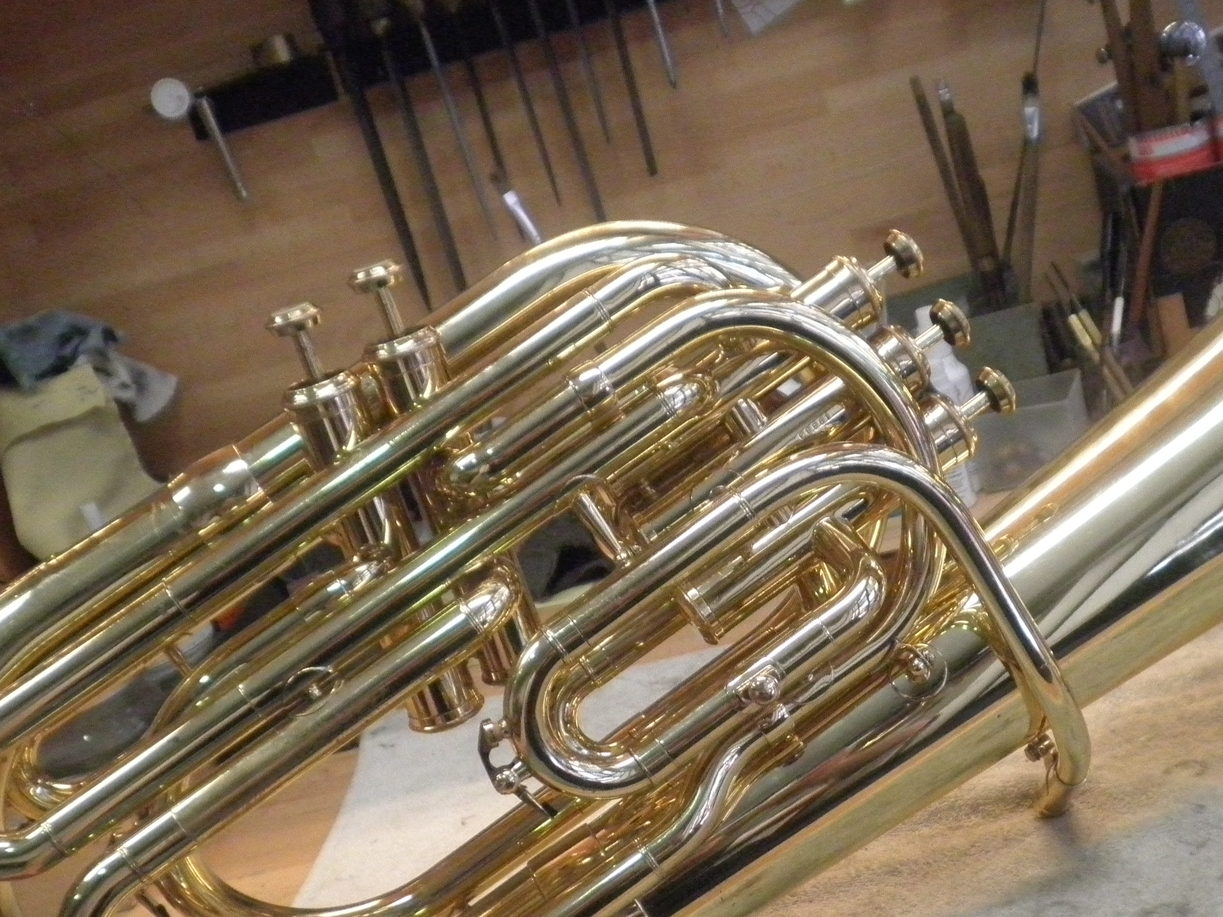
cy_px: 627
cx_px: 773
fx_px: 1766
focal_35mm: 50
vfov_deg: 28.9
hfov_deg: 37.9
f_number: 2.8
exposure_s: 1/125
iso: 400
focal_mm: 5.5
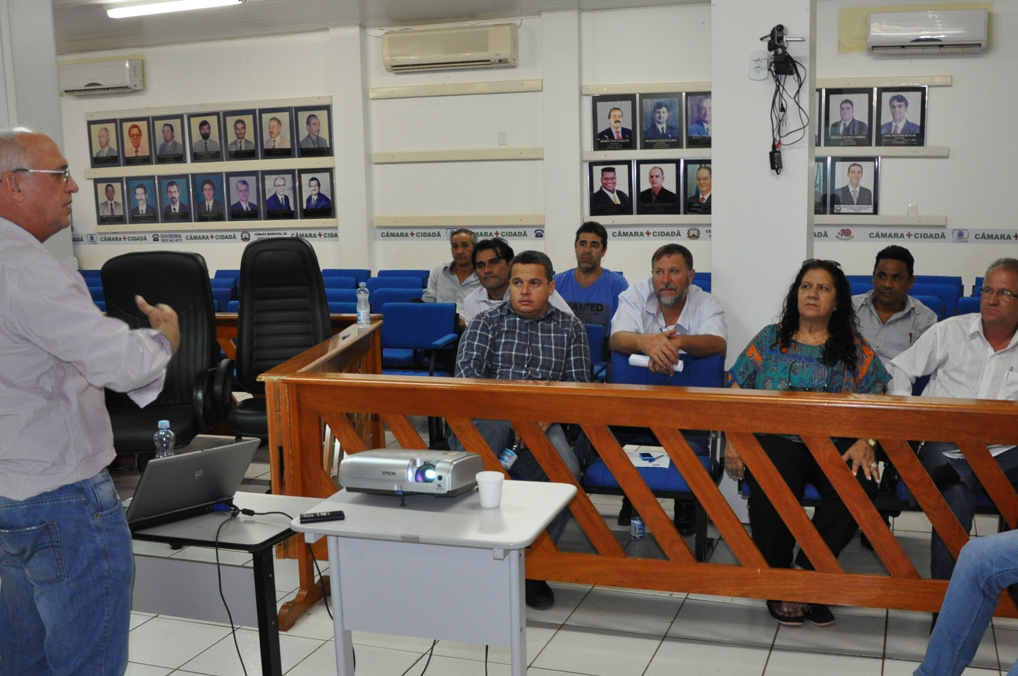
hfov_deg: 50.7
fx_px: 1073
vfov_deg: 34.8
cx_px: 534
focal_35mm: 38
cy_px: 412
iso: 800
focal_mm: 18
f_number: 3.5
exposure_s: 1/60
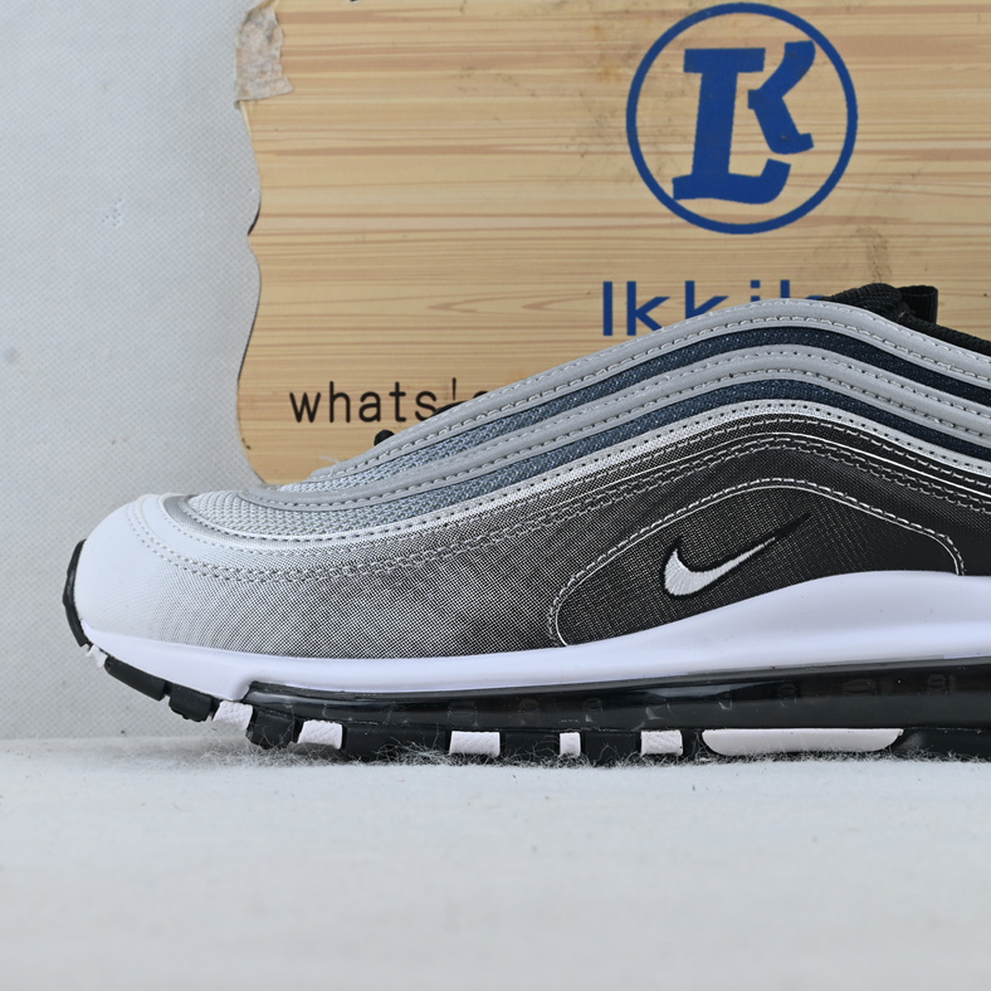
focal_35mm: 66
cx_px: 679
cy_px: 494
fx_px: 2138
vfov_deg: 26.1
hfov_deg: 25.9
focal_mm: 34
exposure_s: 1/20
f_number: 10
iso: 100
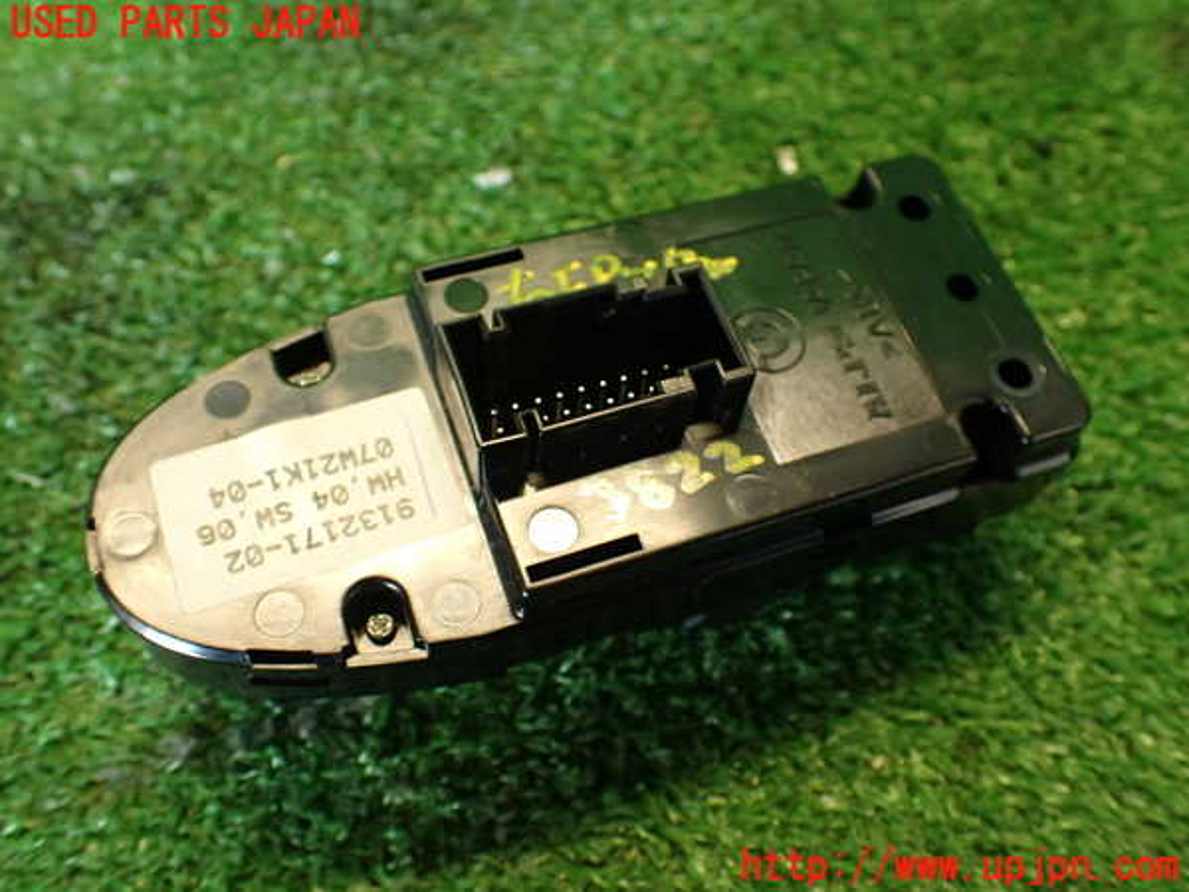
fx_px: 1099
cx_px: 594
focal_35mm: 32
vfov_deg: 44.2
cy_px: 446
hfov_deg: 56.8
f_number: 2.4
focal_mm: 5.79
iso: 250
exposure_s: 1/30
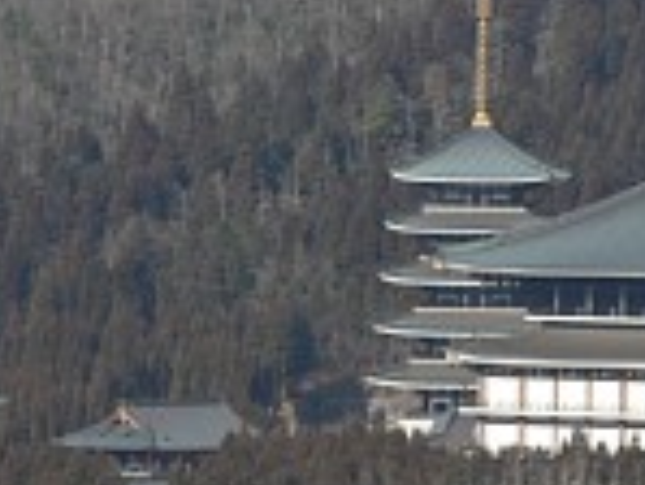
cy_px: 221
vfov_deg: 3.3
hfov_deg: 4.4
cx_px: 342
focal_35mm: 448
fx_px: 8354
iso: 80
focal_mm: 35.2
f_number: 5.6
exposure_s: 1/320
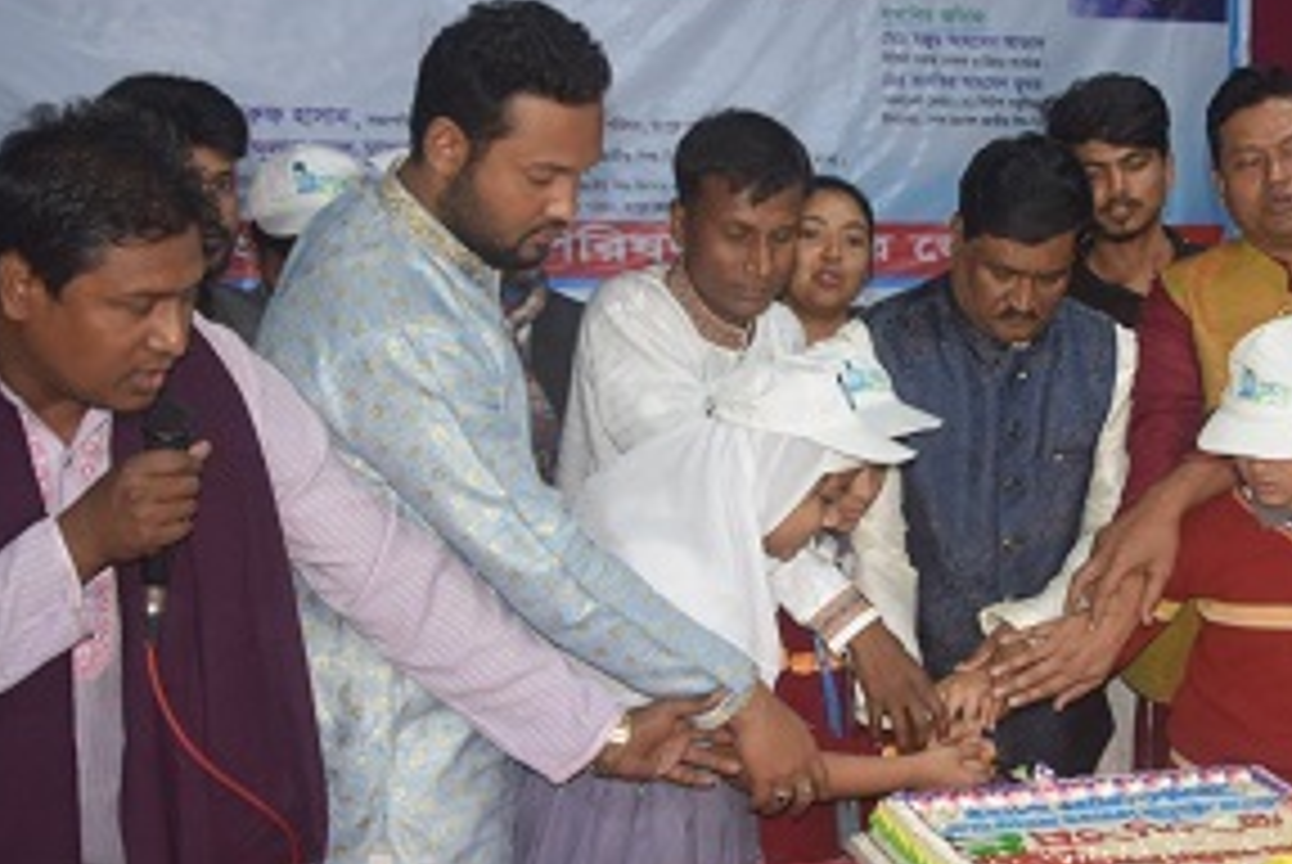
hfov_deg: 31.7
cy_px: 396
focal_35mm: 62
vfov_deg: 22.0
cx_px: 986
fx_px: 2227
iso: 1100
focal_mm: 22
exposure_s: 1/60
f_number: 3.8
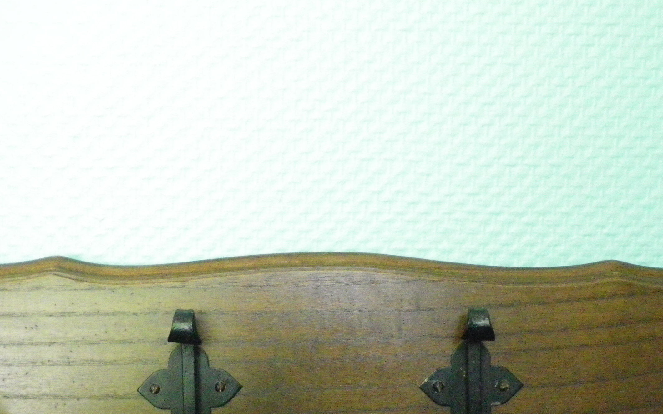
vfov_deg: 22.5
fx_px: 1012
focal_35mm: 56
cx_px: 297
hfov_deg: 36.2
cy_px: 387
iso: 800
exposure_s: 1/25
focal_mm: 4.9
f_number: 2.6
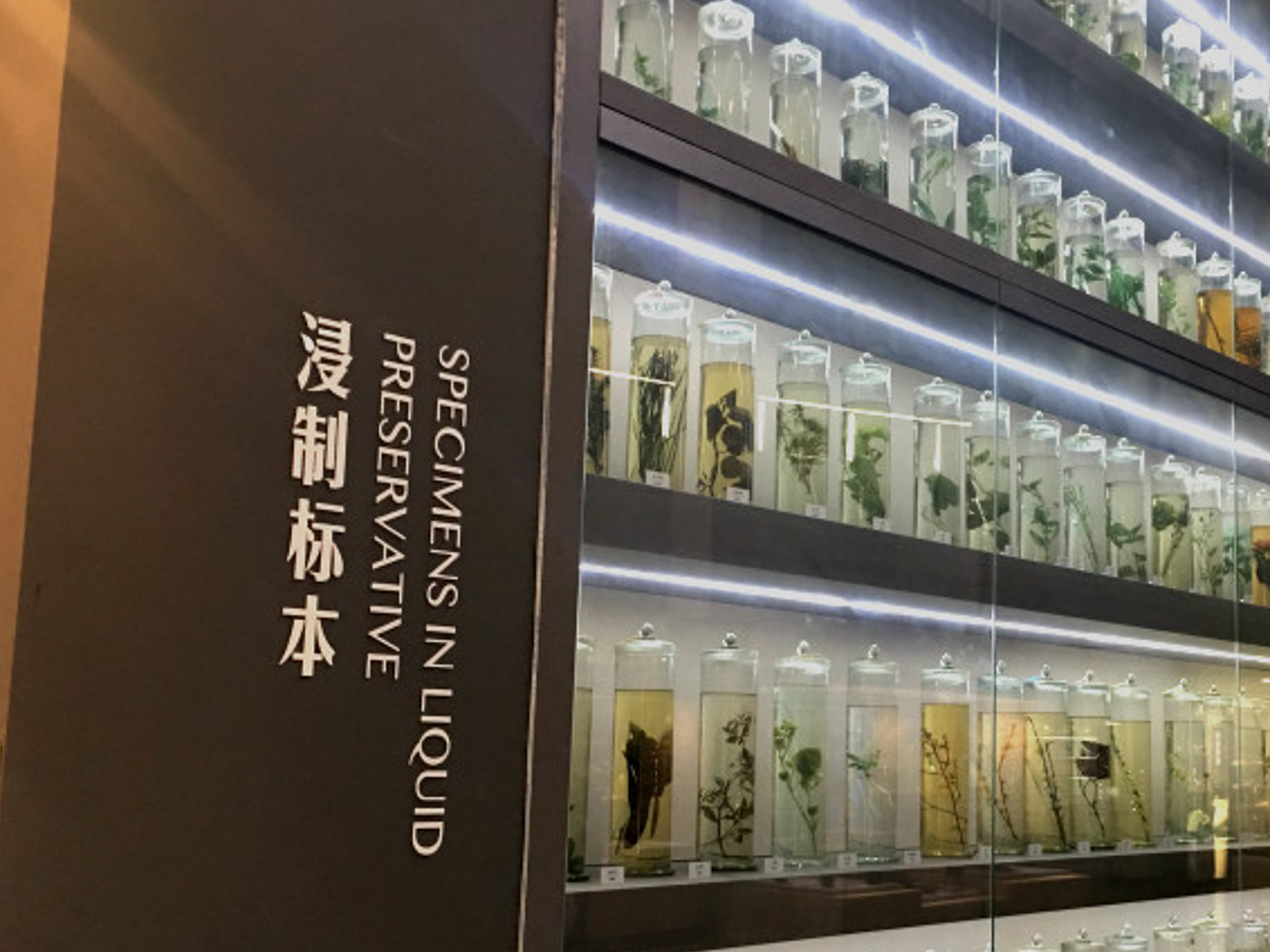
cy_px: 577
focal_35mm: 41
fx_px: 1504
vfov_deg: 35.0
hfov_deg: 44.9
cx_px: 877
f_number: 2.2
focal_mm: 4.15
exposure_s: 1/17
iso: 80
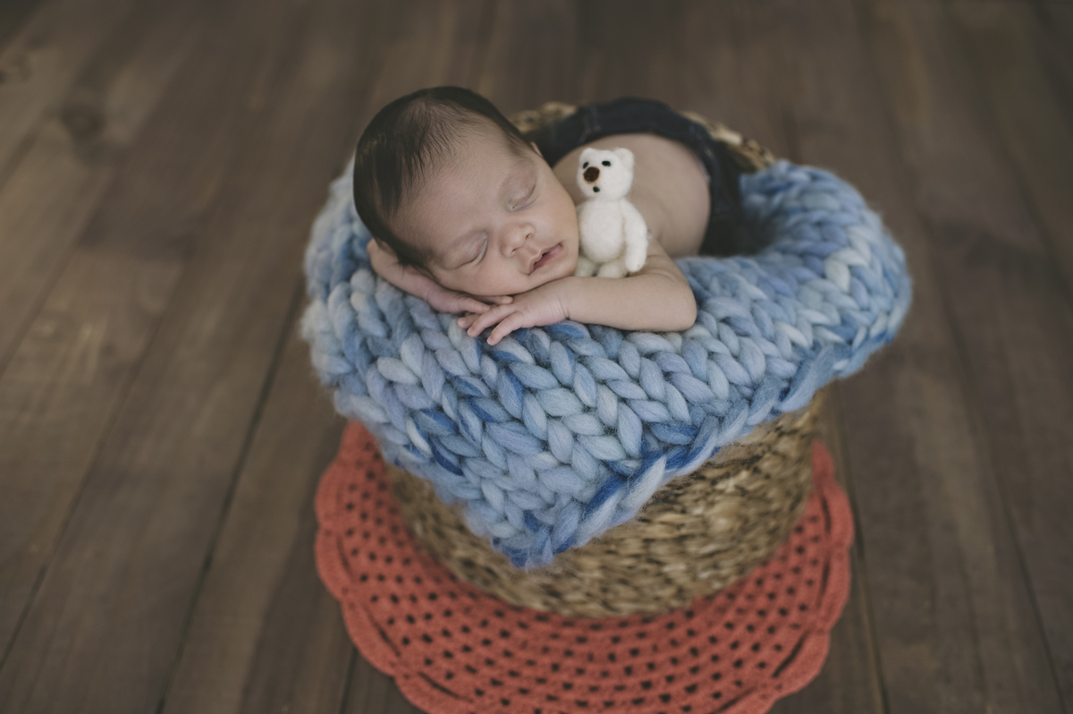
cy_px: 357
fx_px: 1042
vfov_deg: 37.8
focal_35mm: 35
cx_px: 536
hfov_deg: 54.5
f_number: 2.8
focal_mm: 35
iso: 400
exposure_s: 1/125
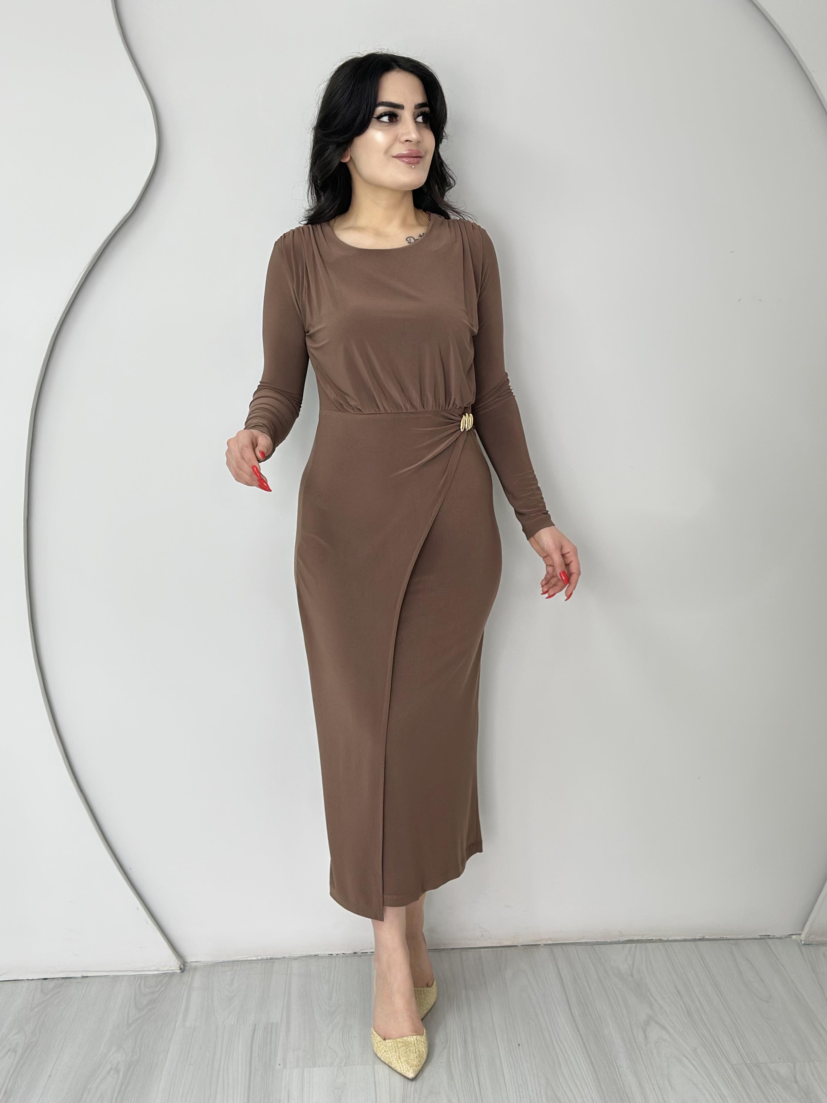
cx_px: 414
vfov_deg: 39.7
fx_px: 1529
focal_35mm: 48
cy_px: 552
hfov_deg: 30.3
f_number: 1.78
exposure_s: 1/100
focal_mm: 6.86
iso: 125
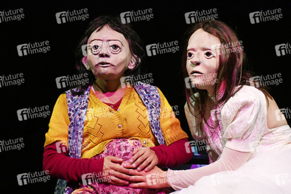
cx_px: 146
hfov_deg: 4.6
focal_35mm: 450
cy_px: 97
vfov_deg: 3.1
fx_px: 3635
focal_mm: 450
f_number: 5.6
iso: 6400
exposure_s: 1/250
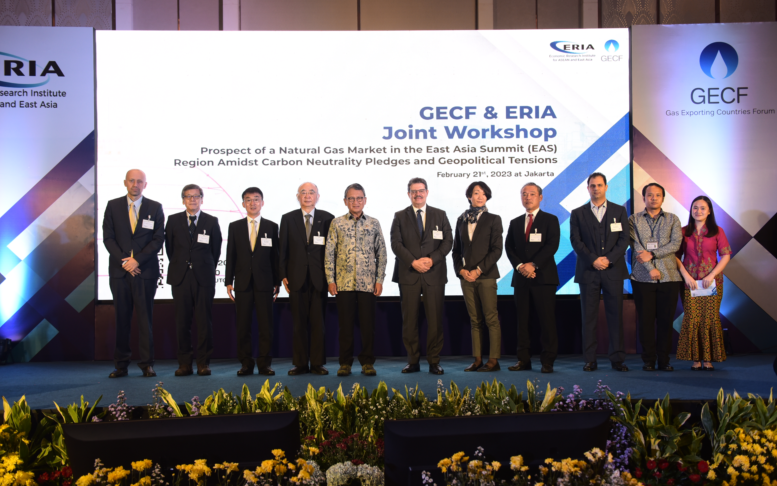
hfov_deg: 48.2
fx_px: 868
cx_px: 389
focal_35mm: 41
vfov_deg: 31.2
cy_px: 255
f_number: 3.2
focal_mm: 40
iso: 1000
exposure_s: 1/80
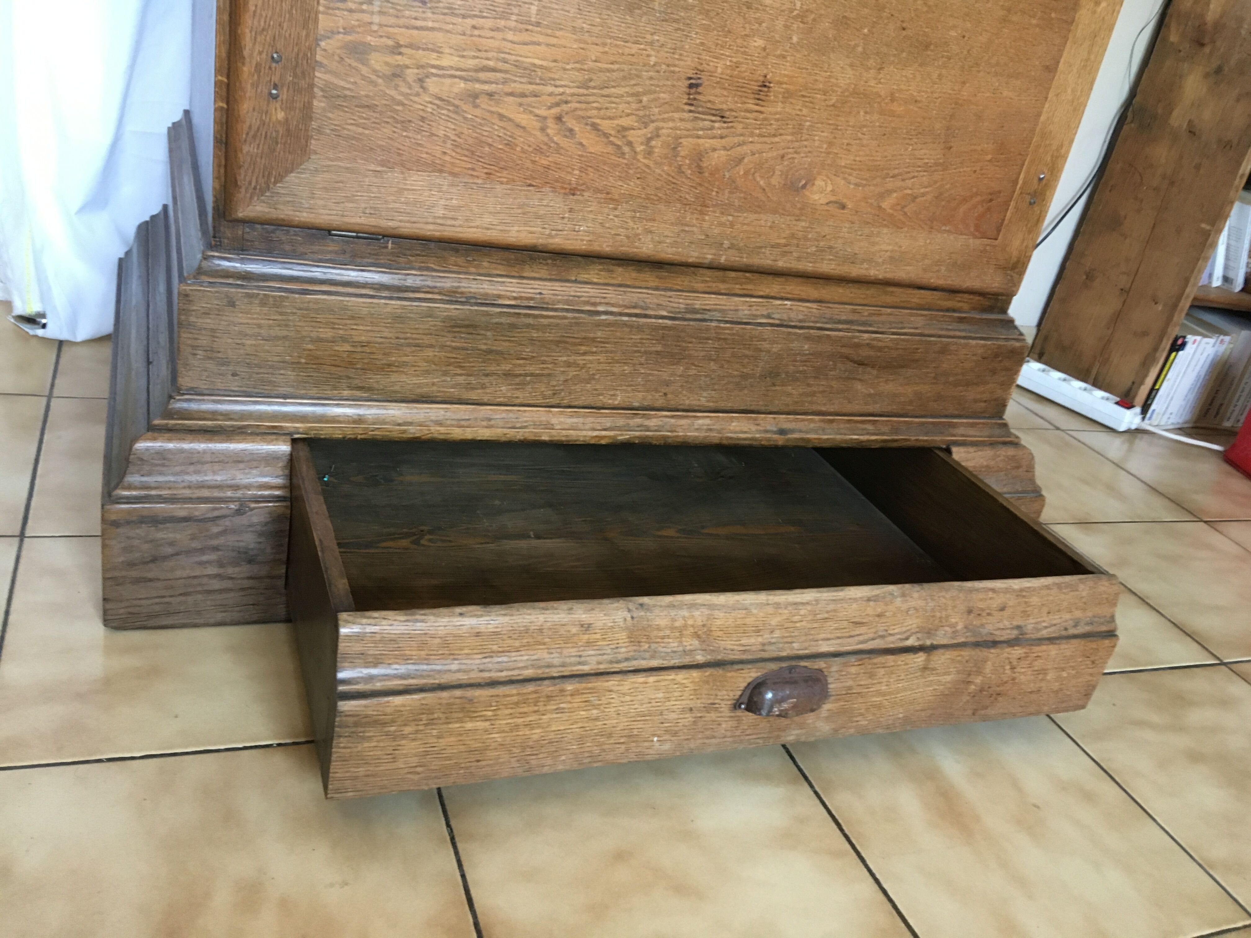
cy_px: 469
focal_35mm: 29
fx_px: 1048
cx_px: 626
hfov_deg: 61.7
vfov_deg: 48.2
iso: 160
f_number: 2.2
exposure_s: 1/33
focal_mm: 4.15
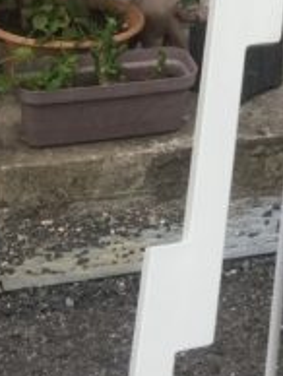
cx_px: 533
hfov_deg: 9.2
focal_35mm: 153
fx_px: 1664
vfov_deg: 12.2
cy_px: -217
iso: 32
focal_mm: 4.15
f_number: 2.2
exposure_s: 1/120
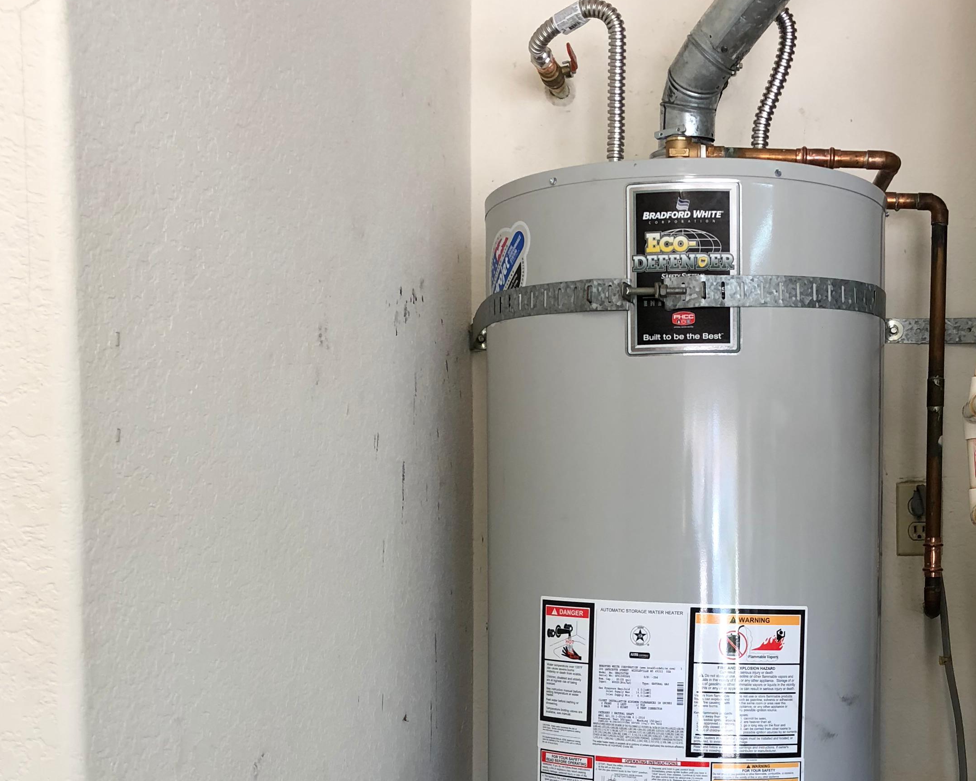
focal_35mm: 51
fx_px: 1473
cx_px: 629
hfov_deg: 36.4
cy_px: 616
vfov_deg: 29.1
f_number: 1.8
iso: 25
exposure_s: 1/30
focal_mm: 4
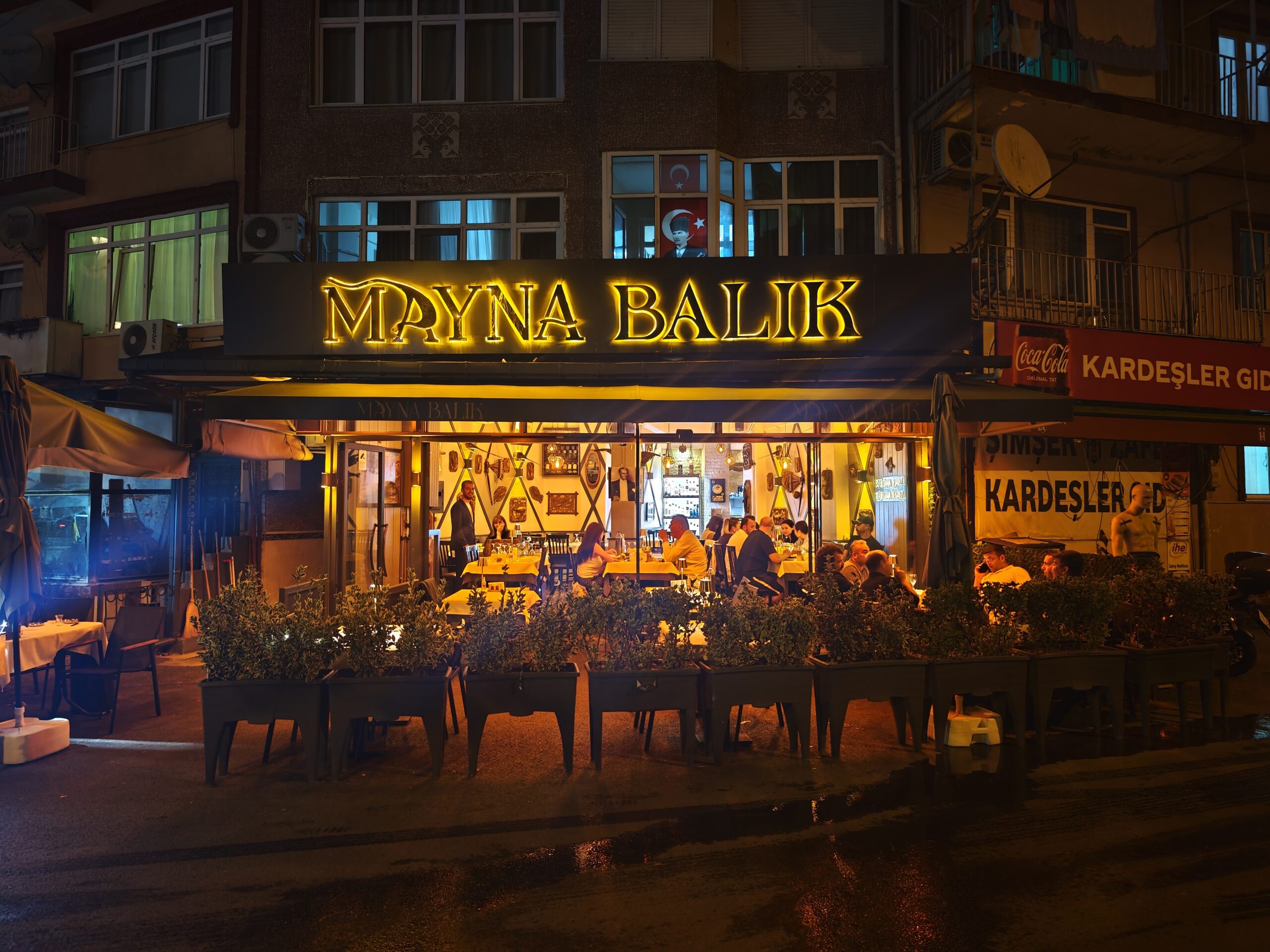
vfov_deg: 58.9
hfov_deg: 73.9
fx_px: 844
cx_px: 635
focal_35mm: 23
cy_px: 476
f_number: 1.63
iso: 3200
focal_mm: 8.72
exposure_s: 1/21.2
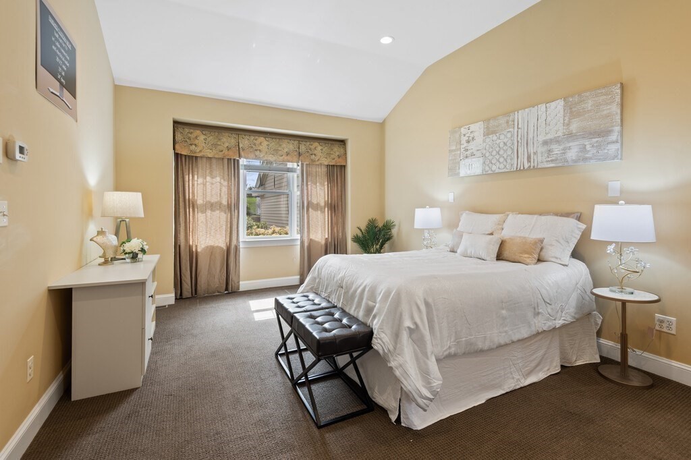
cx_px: 346
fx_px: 307
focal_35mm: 16
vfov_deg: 73.7
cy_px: 230
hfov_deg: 96.8
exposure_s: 1/2.5
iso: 100
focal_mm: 16
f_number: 10
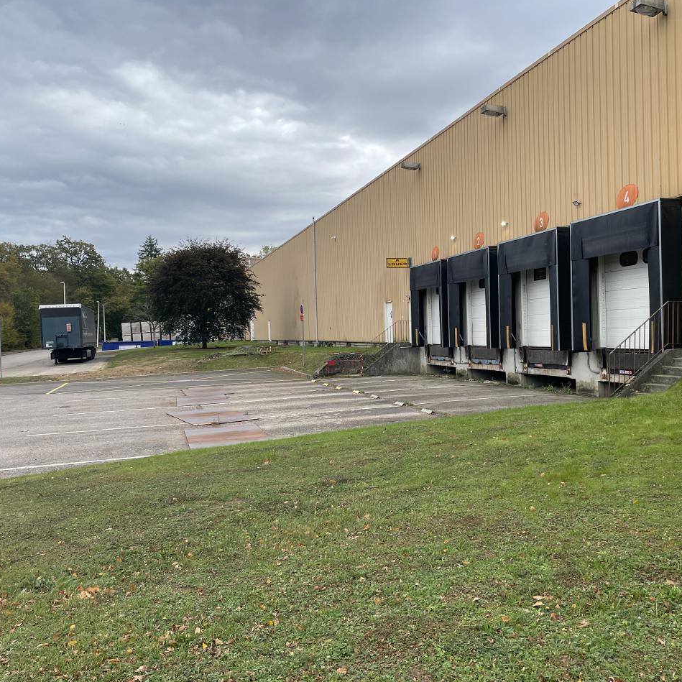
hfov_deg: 52.4
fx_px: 691
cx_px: 387
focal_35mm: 31
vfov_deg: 52.5
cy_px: 343
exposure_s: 1/744
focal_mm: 4.2
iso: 32
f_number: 1.6
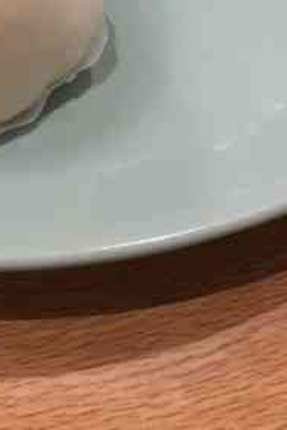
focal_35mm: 97
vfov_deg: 19.4
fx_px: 1158
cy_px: -131
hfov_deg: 13.6
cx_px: -97
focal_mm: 4
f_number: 1.8
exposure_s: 1/17
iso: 64
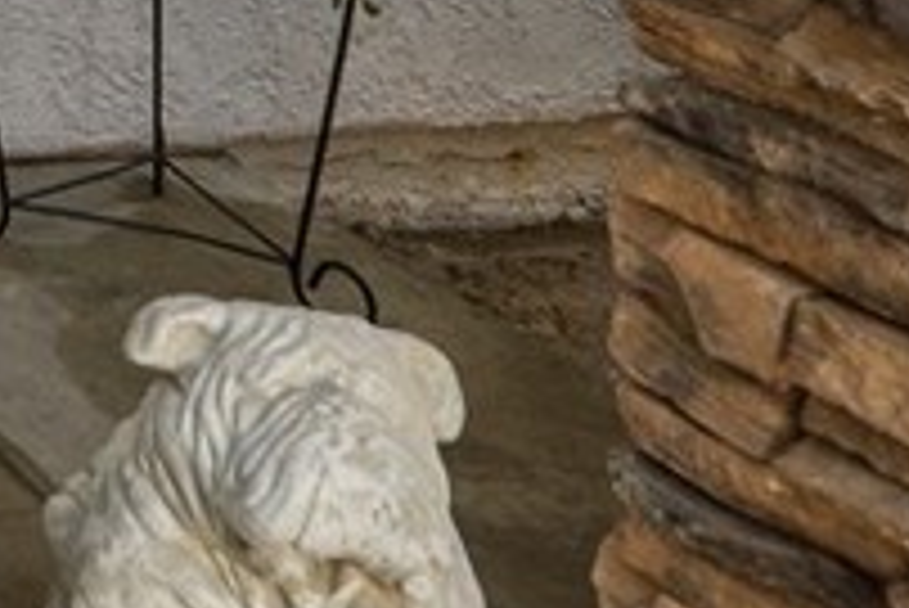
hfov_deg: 16.9
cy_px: -691
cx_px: -1012
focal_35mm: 81
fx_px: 2047
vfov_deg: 13.7
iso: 250
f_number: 11
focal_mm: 16
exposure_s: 1/60
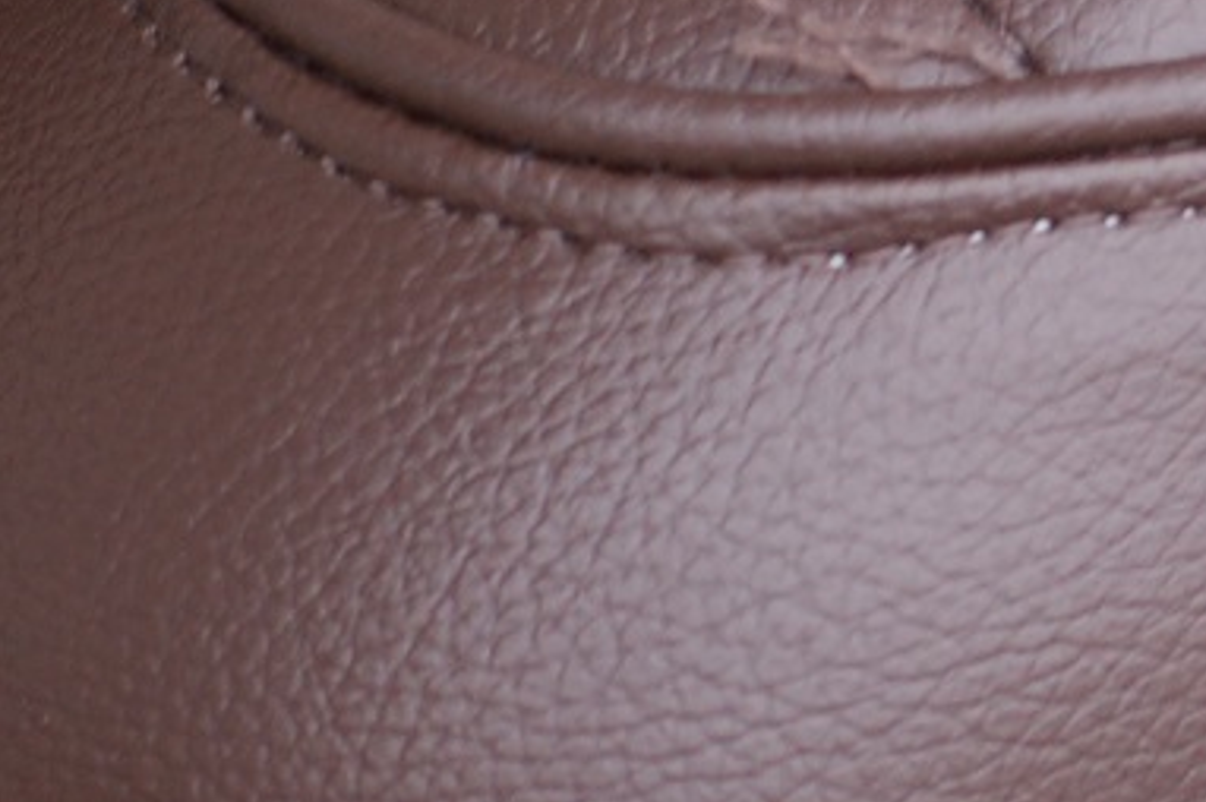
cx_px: 2254
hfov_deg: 4.5
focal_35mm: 451
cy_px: 167
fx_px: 15095
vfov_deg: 3.0
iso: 100
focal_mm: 50
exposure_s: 1/160
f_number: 4
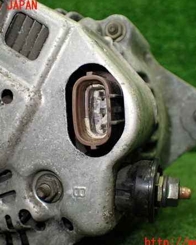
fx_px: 290
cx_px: 103
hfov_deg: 37.3
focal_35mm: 40
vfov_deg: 45.8
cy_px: 124
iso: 320
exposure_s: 1/125
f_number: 2.3
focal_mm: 5.4
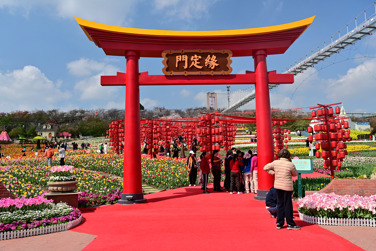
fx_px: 298
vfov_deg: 45.7
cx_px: 188
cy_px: 126
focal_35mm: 28
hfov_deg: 64.6
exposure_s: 1/200
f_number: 8
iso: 100
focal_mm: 28.5
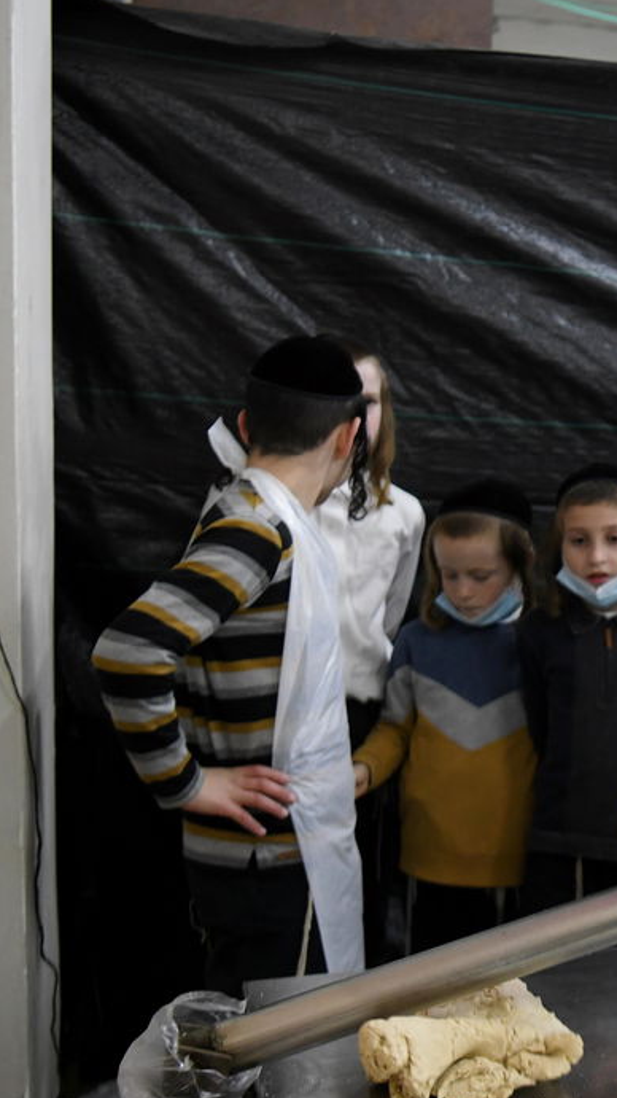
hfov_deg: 16.1
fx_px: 1978
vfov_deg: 31.0
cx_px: 959
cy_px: 472
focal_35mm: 68
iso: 1600
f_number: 3.5
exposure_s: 1/160
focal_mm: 32
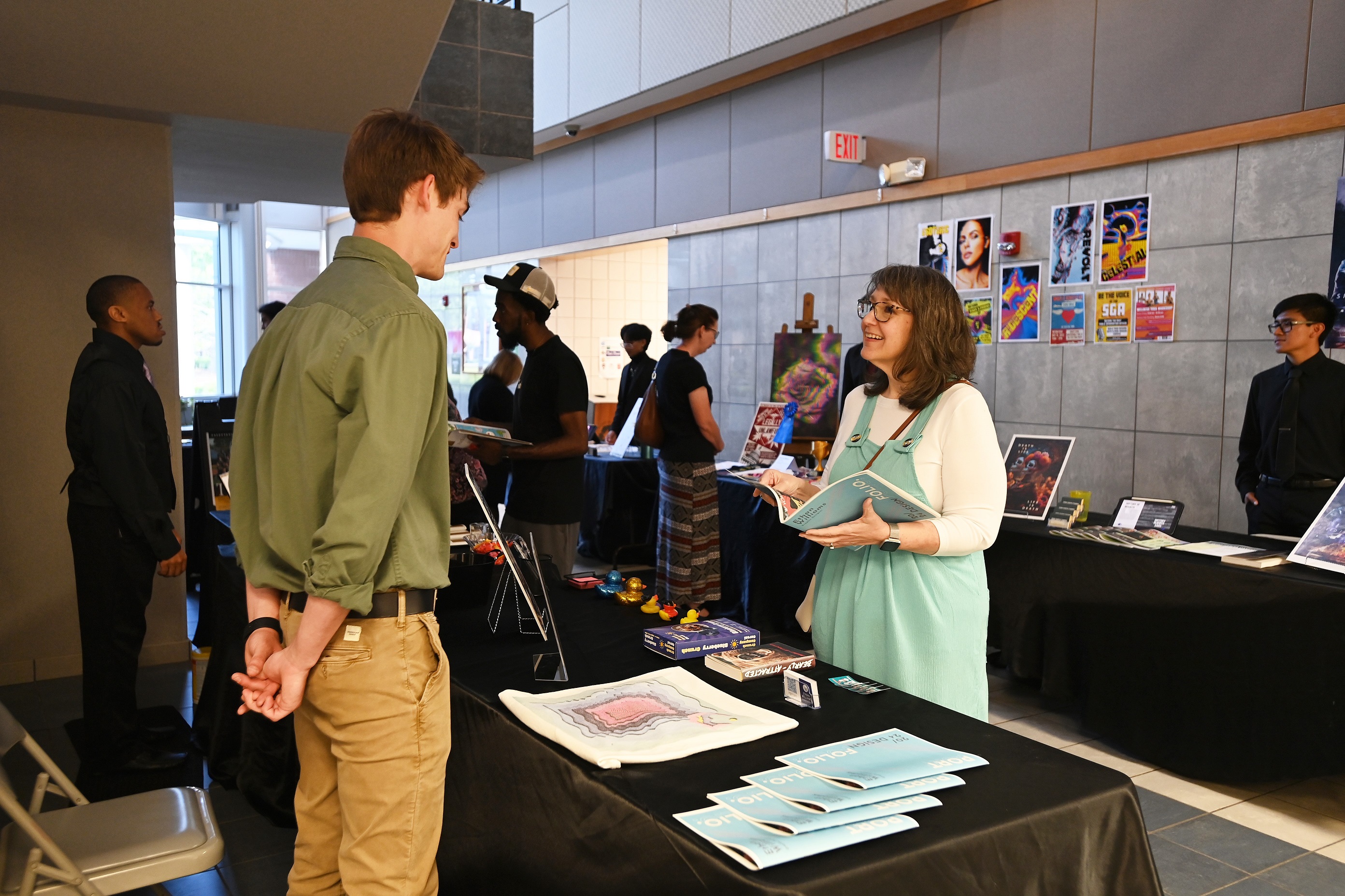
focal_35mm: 30
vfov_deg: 43.6
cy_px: 448
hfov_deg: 61.9
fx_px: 1121
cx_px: 672
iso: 1250
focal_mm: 30
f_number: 4
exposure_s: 1/60
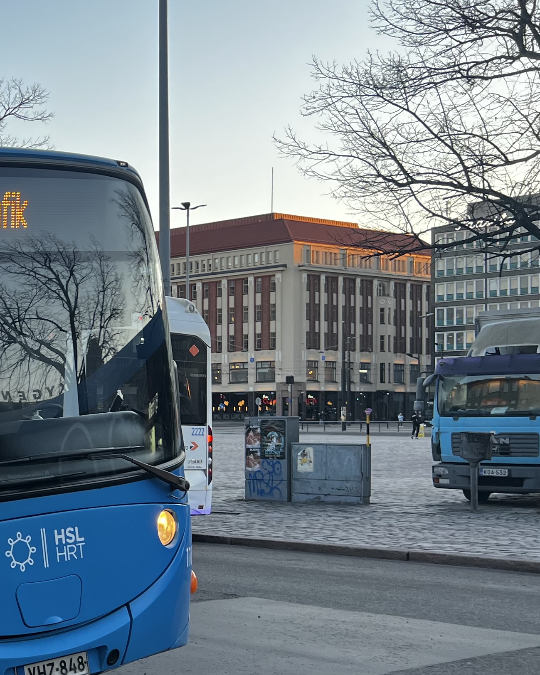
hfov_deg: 20.6
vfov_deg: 29.9
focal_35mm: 63
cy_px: 409
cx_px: -277
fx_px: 1259
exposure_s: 1/179
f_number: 1.5
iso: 40
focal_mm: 5.7
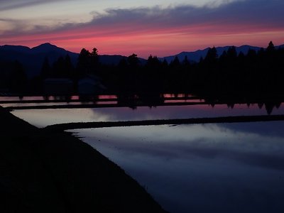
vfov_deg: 25.7
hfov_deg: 33.8
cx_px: 142
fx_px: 468
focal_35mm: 57
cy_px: 106
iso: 200
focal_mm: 10.29
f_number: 3.5
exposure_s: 1/80
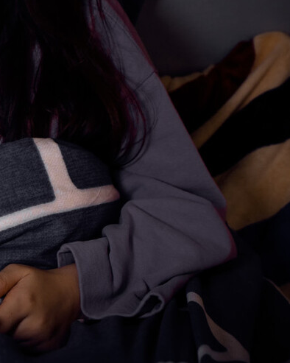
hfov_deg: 18.2
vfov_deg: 23.5
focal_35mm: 80
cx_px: -58
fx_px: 859
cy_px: 76
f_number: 4
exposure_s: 1/125
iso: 500
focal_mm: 35
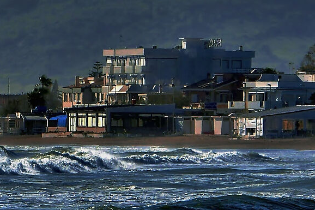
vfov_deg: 1.8
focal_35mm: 748
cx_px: -82
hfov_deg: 2.8
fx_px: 6543
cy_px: -13
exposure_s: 1/400
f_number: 10
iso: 100
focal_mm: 120
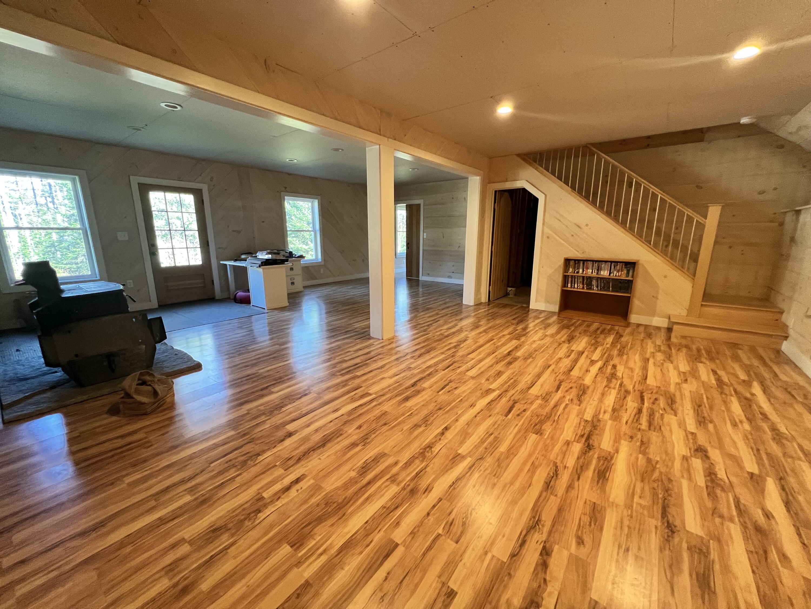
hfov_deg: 106.2
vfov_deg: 89.9
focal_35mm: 13
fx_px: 305
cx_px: 406
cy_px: 304
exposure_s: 1/60
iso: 320
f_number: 1.8
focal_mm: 1.57
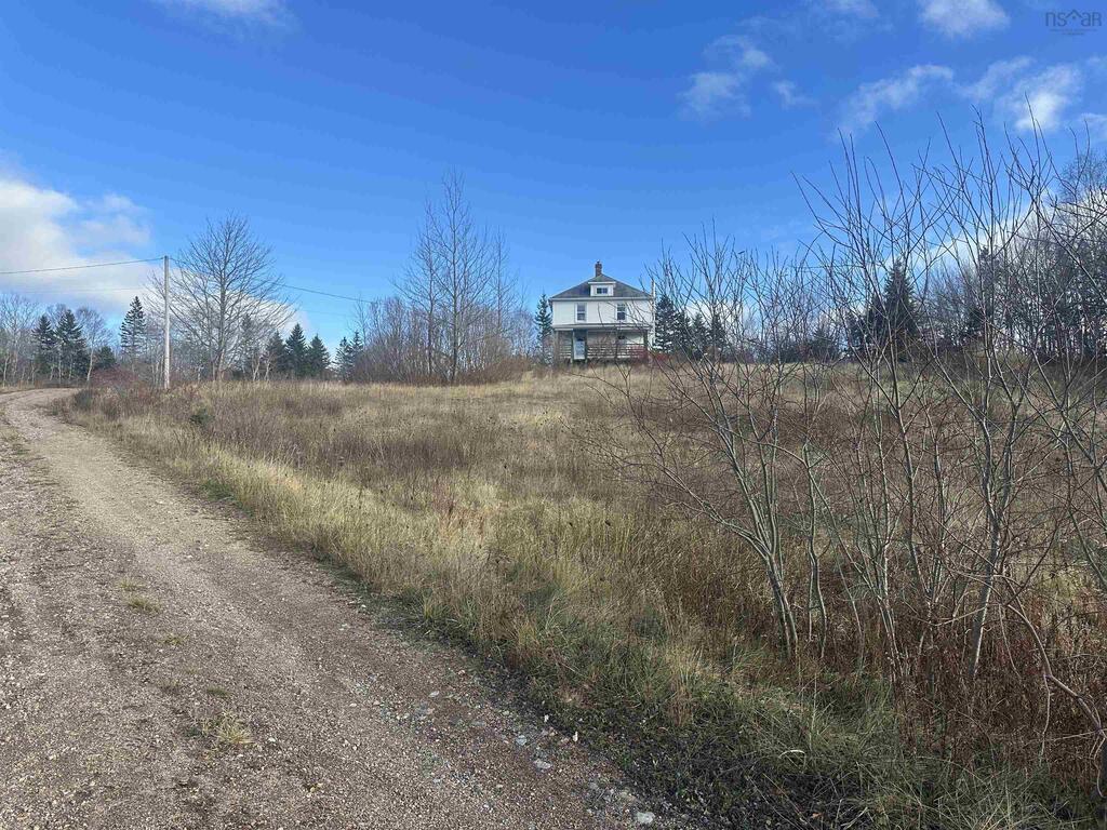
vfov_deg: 56.8
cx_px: 554
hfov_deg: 71.6
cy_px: 415
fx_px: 768
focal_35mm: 24
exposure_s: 1/1880
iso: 80
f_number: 1.78
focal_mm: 6.86
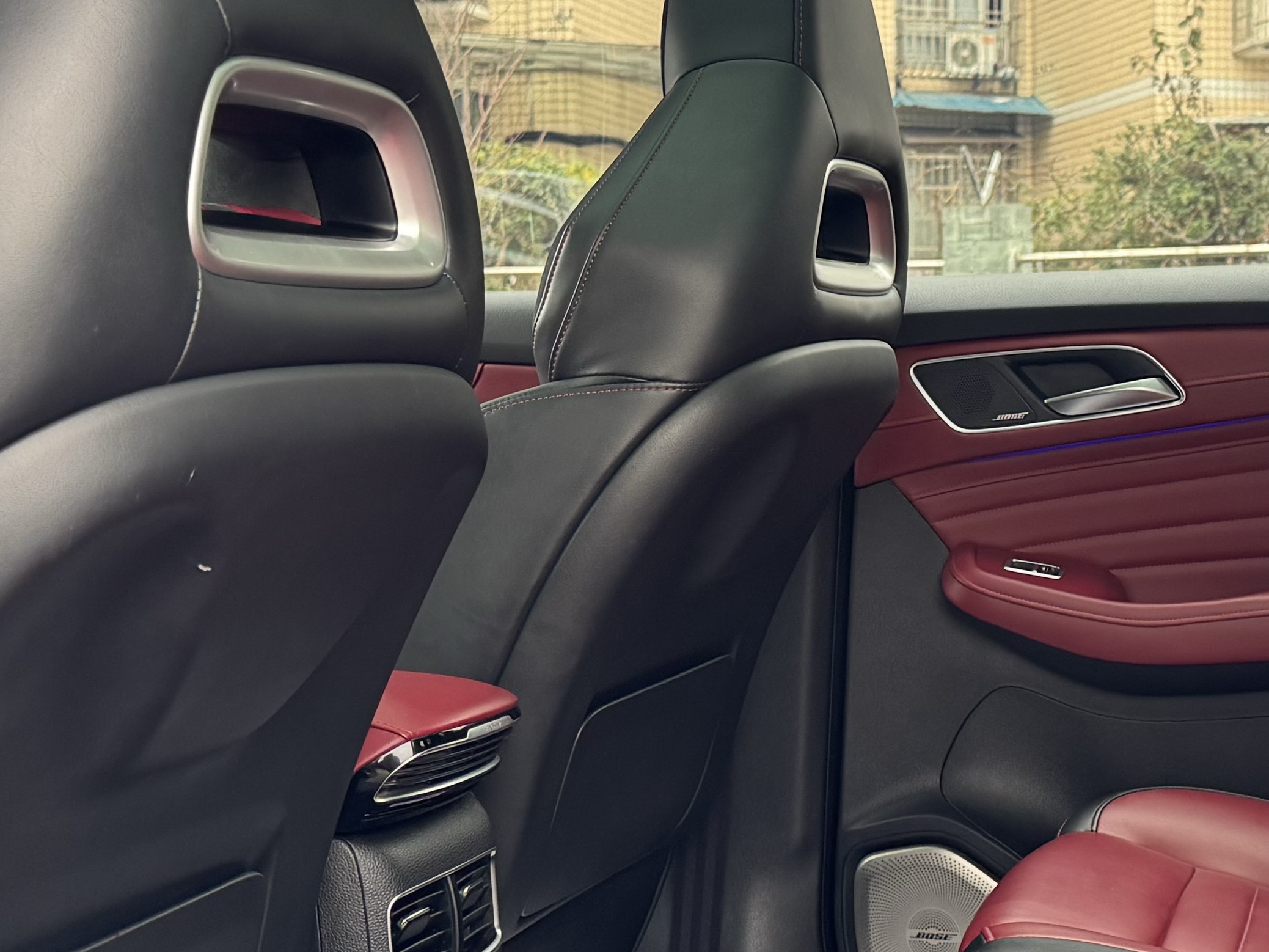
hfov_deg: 28.8
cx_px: 1015
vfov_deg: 22.3
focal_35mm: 66
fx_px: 2420
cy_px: 476
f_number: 1.78
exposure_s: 1/88
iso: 200
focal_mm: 6.76
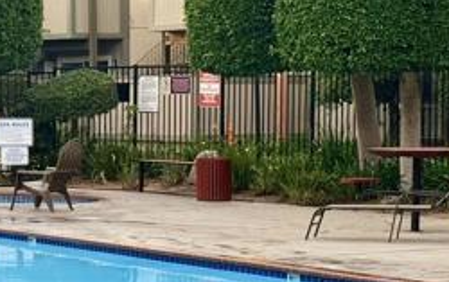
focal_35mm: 130
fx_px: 1593
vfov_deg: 10.1
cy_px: 228
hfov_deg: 15.9
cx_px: 93
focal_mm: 6.76
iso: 200
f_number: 1.78
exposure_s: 1/60
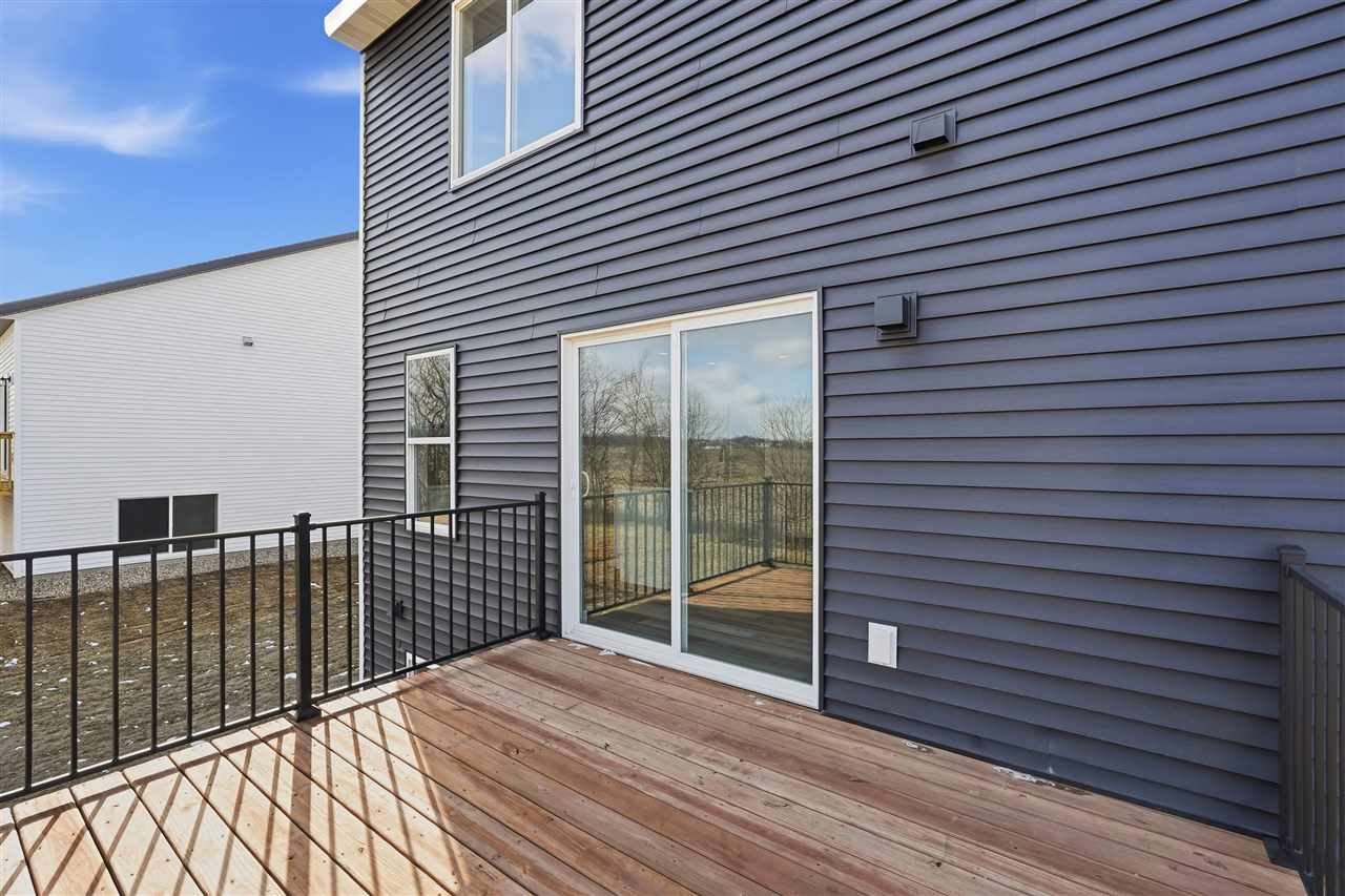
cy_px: 448
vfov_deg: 73.7
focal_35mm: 16
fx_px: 598
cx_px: 672
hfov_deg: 96.7
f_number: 9
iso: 250
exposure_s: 1/2500
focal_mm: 16
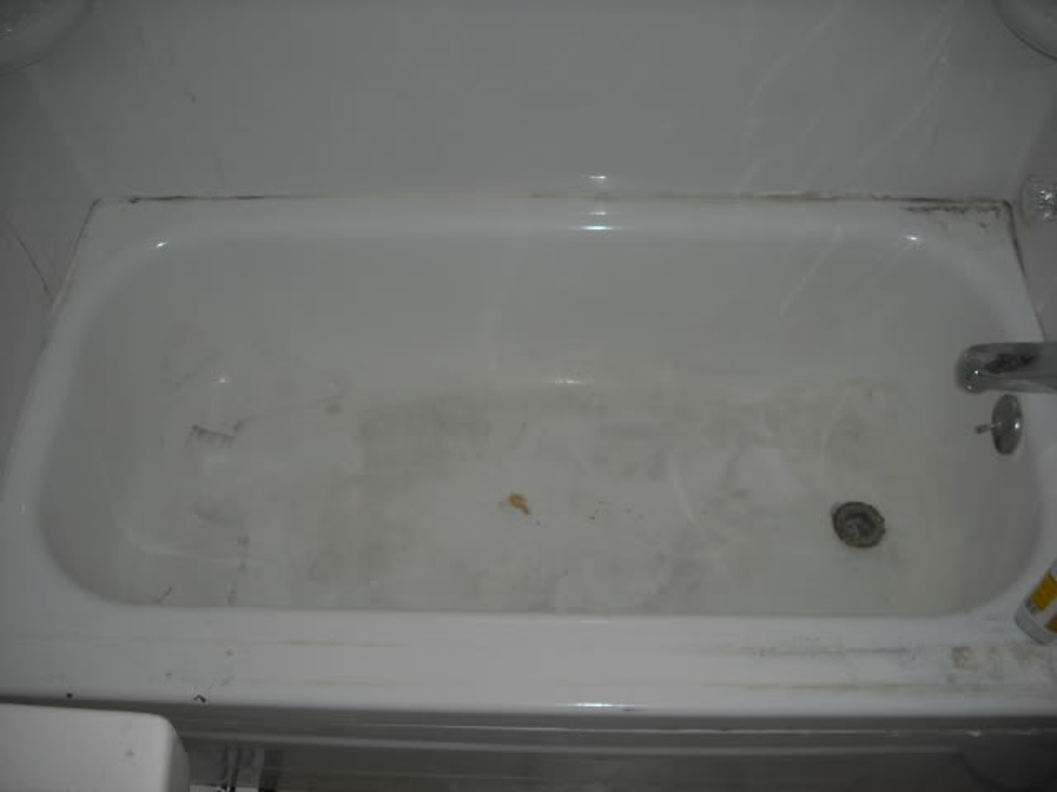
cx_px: 528
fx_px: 1160
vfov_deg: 37.7
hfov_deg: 49.0
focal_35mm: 38
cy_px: 396
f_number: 2.8
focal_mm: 6.2
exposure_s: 1/125
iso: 64
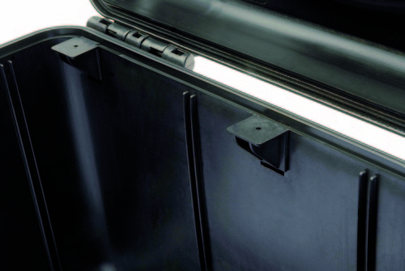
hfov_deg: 22.6
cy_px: 136
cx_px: 202
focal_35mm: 90
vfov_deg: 15.2
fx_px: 1014
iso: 100
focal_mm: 60
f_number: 18
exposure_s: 1/200
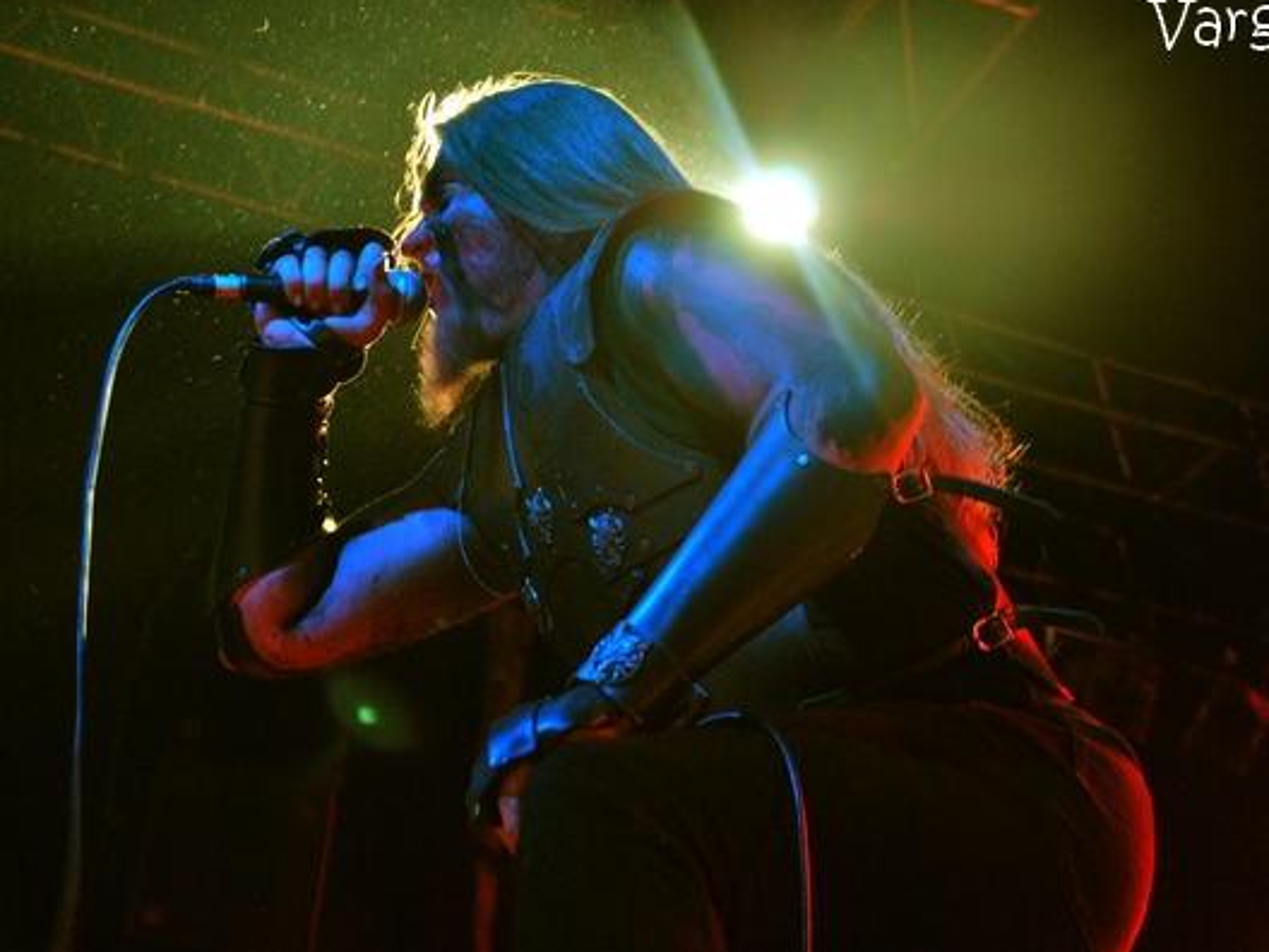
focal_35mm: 69
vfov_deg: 21.3
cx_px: 567
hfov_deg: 28.1
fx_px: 2529
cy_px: 471
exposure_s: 1/13
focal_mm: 42
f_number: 4.5
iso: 400
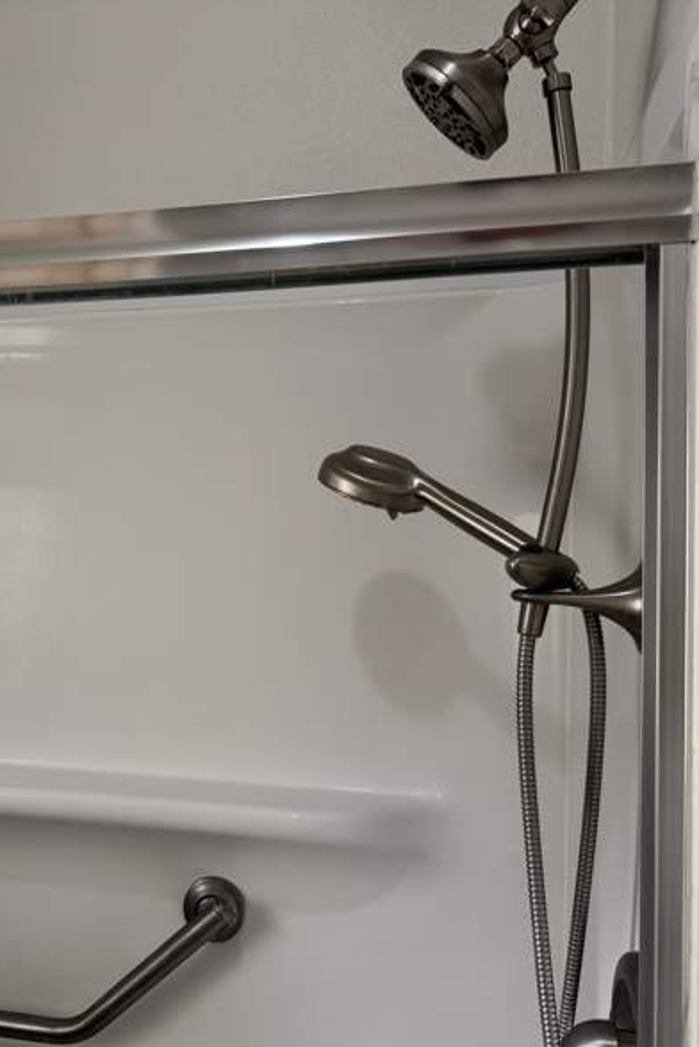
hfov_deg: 38.0
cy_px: 533
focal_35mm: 34
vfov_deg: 55.8
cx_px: 178
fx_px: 989
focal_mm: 6.76
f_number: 1.78
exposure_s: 1/120
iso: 125
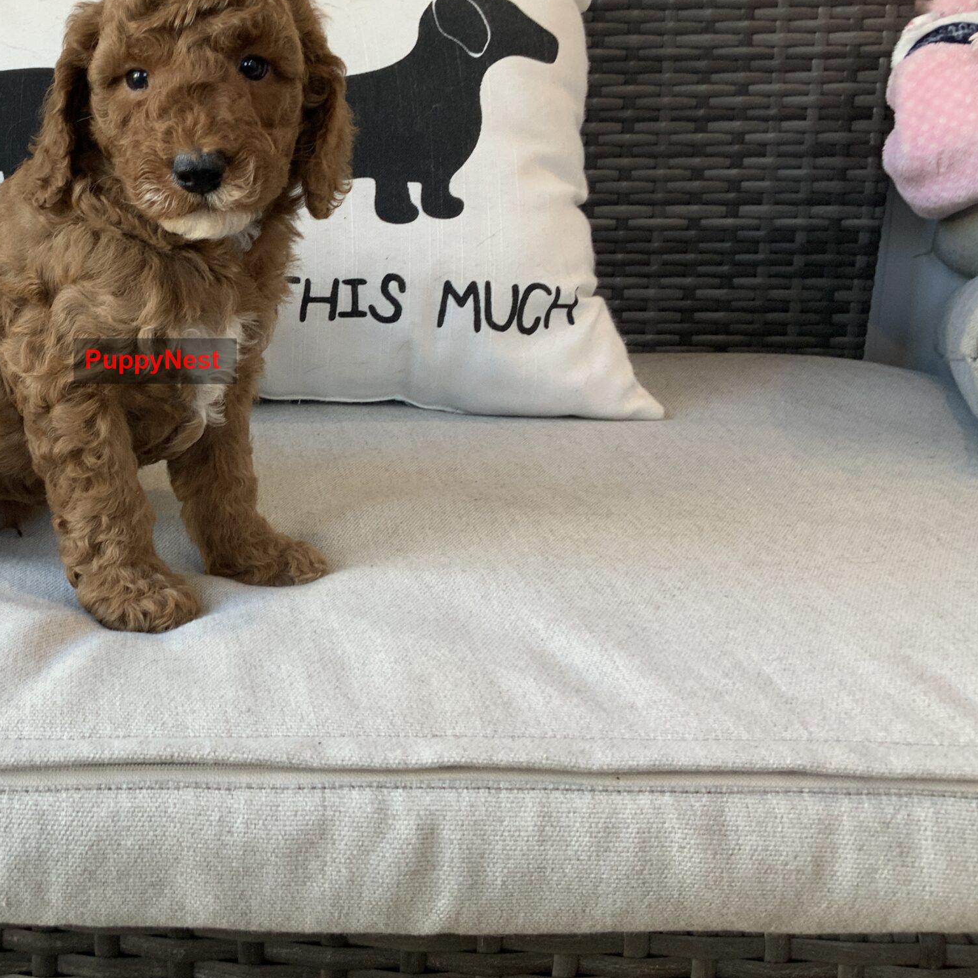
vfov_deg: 38.1
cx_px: 155
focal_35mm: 44
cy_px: 361
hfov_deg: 36.6
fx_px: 1406
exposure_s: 1/60
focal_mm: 3
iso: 40
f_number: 1.8
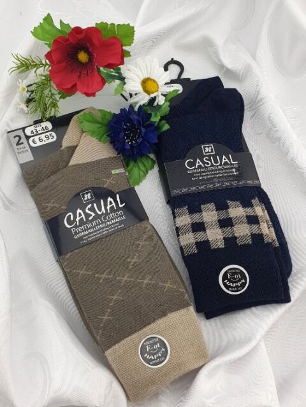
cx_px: 153
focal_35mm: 26
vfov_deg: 67.3
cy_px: 204
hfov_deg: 53.1
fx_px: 306
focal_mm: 4.3
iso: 50
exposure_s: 1/150
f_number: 2.4
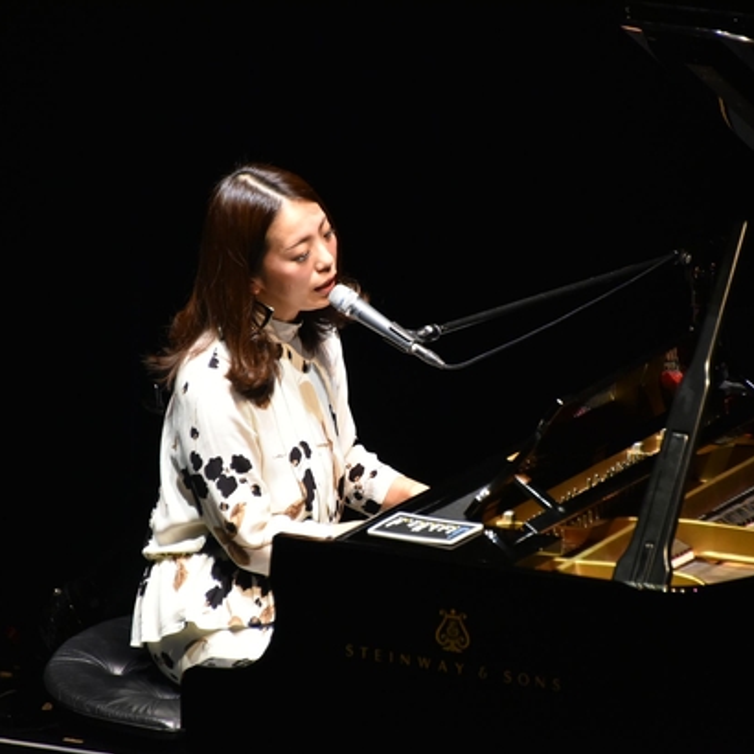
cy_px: 376
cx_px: 417
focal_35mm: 385
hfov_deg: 4.6
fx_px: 9488
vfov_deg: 4.6
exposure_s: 1/160
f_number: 5.6
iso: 3200
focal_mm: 300
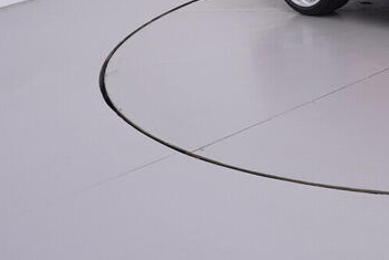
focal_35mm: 65
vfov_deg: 19.1
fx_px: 708
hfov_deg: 25.5
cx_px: 533
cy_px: -86
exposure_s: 1/80
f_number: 5
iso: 200
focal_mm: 15
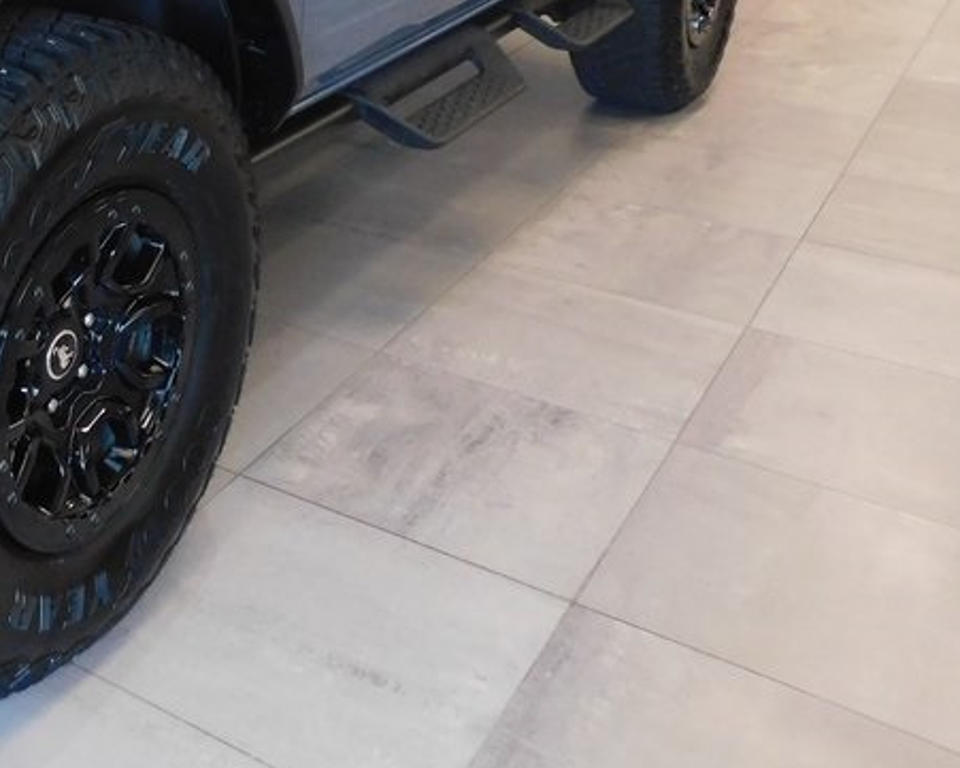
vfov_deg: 27.6
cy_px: -34
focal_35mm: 51
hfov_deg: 33.0
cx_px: -38
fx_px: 1449
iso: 400
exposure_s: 1/25
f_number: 3
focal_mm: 4
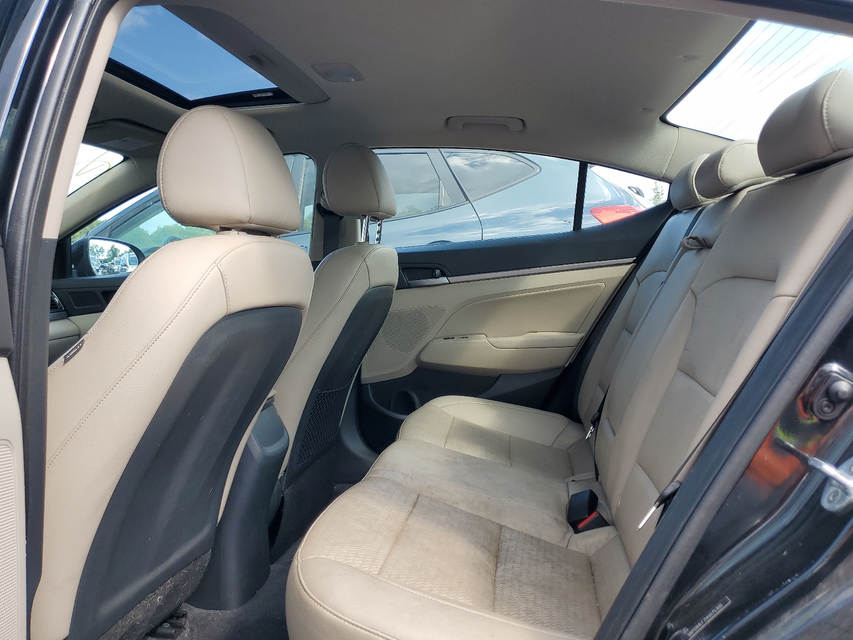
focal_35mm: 27
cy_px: 313
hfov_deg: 65.3
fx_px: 665
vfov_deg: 51.4
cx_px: 415
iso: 50
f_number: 1.5
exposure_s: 1/370
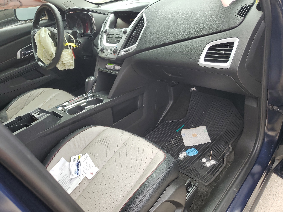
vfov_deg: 53.1
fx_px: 213
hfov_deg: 67.3
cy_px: 106
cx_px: 142
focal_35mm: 26
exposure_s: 1/345
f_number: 1.5
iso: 50
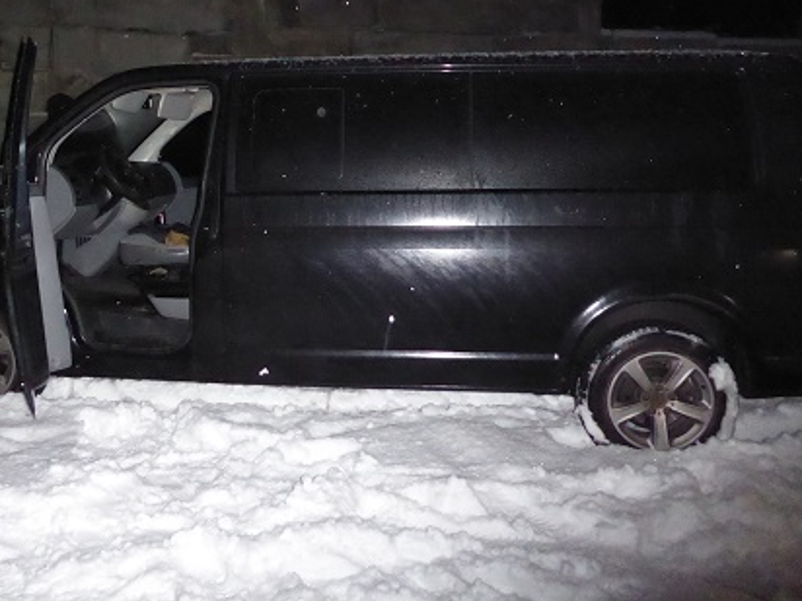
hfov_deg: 55.0
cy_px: 205
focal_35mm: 33
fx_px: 765
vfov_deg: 42.4
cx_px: 324
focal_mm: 4.3
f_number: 3.3
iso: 1600
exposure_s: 1/60
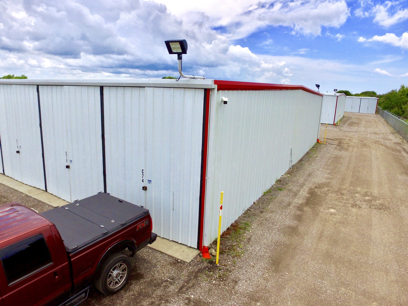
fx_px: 236
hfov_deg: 81.7
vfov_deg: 66.0
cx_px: 204
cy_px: 153
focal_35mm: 20
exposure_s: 1/2283
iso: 100
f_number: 2.8
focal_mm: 3.61
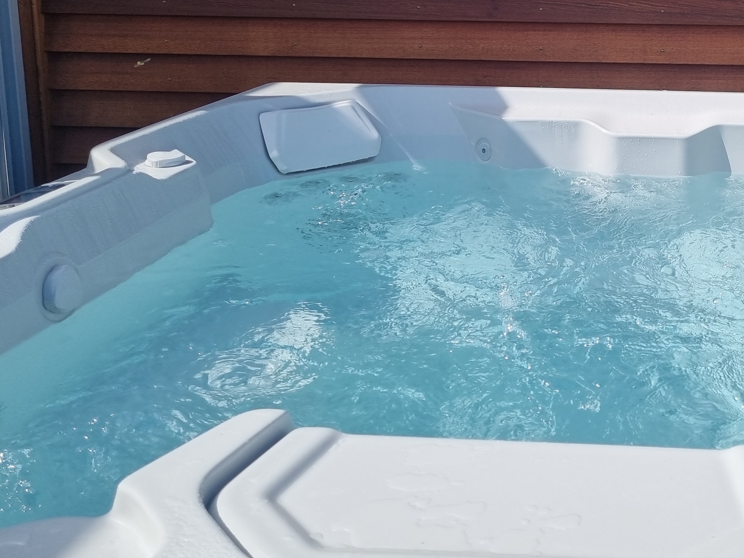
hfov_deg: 36.4
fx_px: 1074
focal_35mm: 50
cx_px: 633
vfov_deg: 28.3
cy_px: 92
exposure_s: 1/2421
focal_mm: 5.4
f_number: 1.8
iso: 50
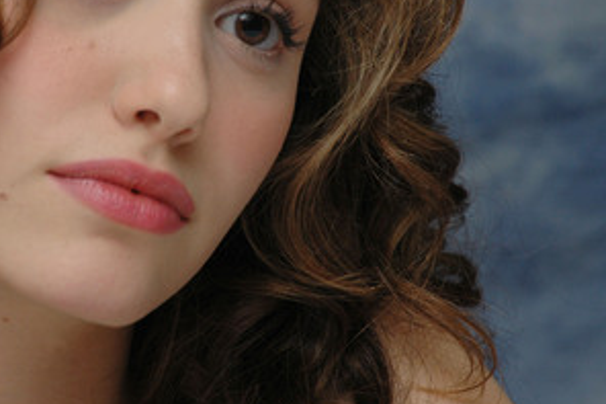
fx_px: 6830
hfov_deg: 5.1
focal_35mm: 406
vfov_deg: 3.4
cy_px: 146
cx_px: 278
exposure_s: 1/1250
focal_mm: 200
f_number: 10
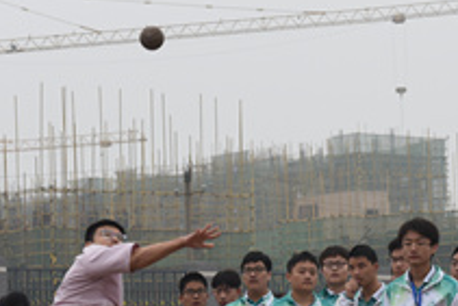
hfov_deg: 13.2
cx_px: 406
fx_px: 1960
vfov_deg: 8.9
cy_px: 318
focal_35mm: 154
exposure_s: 1/640
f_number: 5
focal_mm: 50
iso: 500
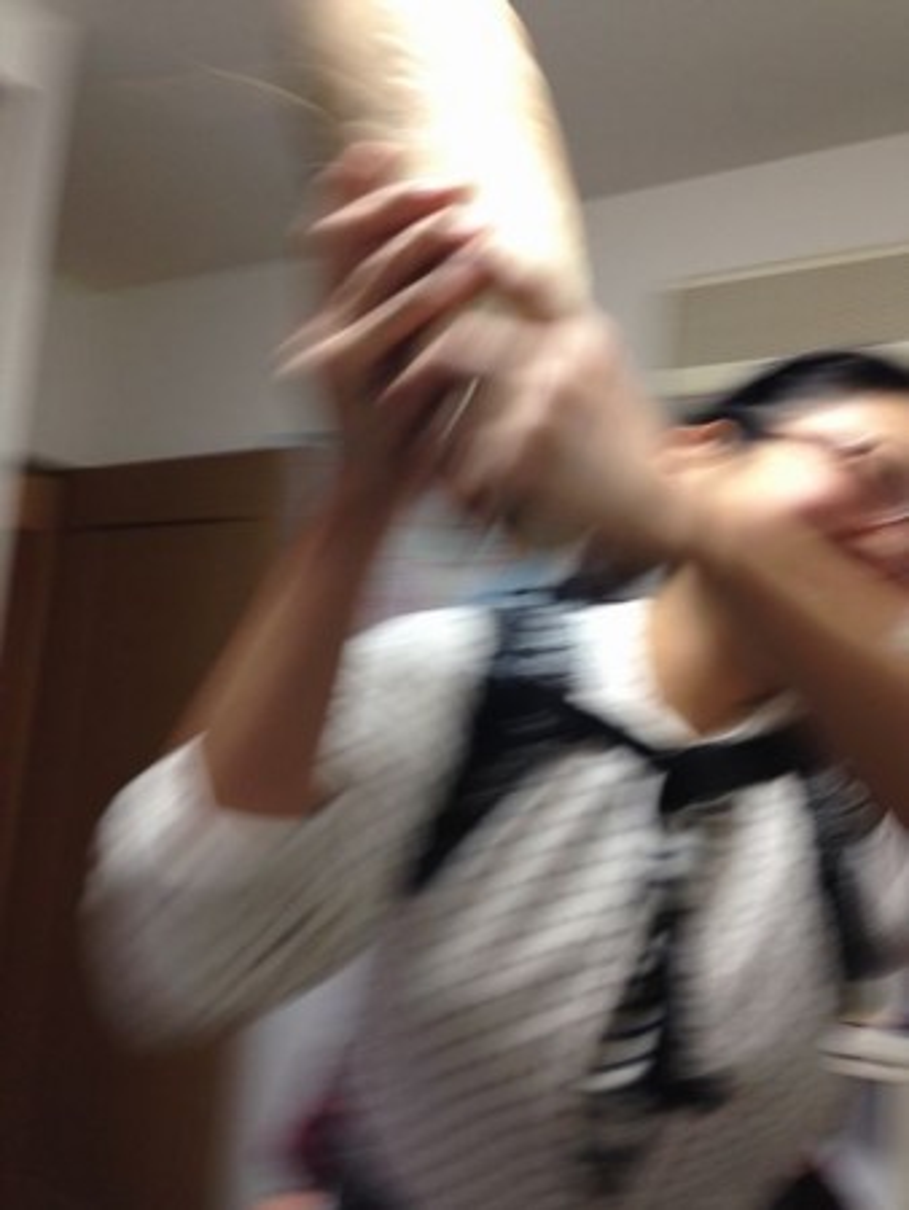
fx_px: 1154
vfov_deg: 55.3
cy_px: 605
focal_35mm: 33
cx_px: 454
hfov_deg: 43.0
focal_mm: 4.12
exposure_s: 1/20
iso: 80
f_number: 2.4
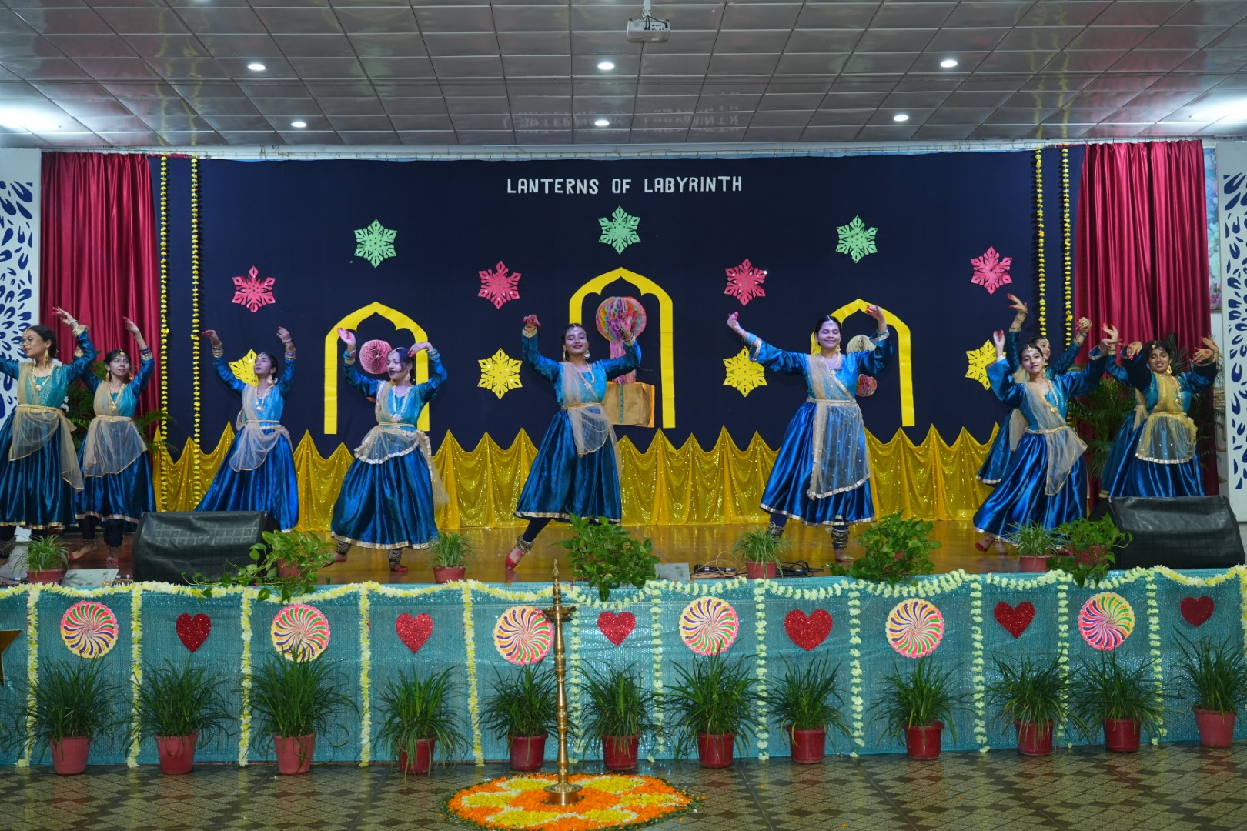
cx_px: 624
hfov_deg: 50.7
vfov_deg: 35.1
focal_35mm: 38
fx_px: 1316
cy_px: 416
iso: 1600
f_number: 4
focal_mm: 38
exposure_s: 1/200
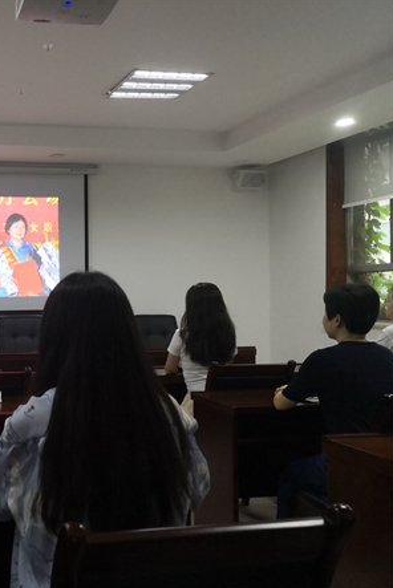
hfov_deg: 32.3
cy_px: 296
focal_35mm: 38
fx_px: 621
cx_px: -1
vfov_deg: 50.7
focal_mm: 3.95
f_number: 1.6
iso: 125
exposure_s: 1/33.3
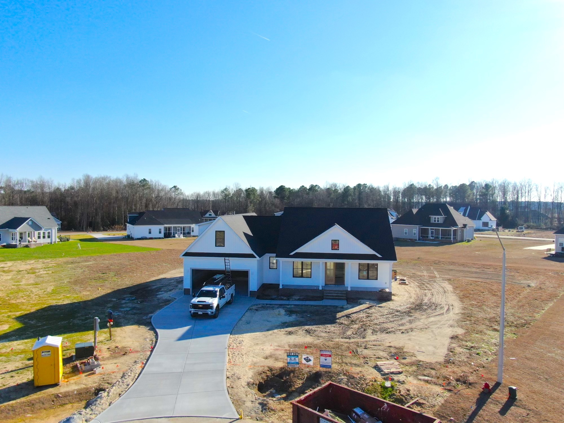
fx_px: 391
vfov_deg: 56.8
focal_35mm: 24
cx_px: 282
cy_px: 212
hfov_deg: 71.6
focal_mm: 4.39
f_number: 2.8
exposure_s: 1/1600
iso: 110
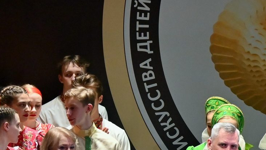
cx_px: 466
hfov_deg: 4.0
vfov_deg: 2.3
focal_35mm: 530
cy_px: 248
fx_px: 3738
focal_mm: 96
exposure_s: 1/180
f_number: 5.6
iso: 800
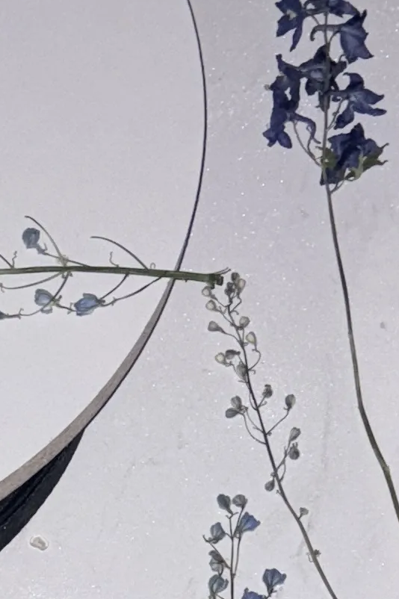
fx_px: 2263
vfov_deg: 13.1
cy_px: 1188
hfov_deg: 9.6
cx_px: -281
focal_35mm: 136
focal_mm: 5.96
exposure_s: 1/4
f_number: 1.6
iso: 40
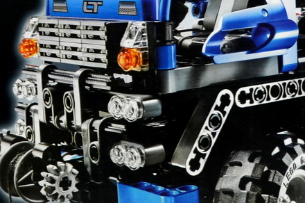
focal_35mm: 120
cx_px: 283
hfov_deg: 16.8
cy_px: 42
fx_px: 1015
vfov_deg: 11.3
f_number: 5
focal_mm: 22
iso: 125
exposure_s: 1/15
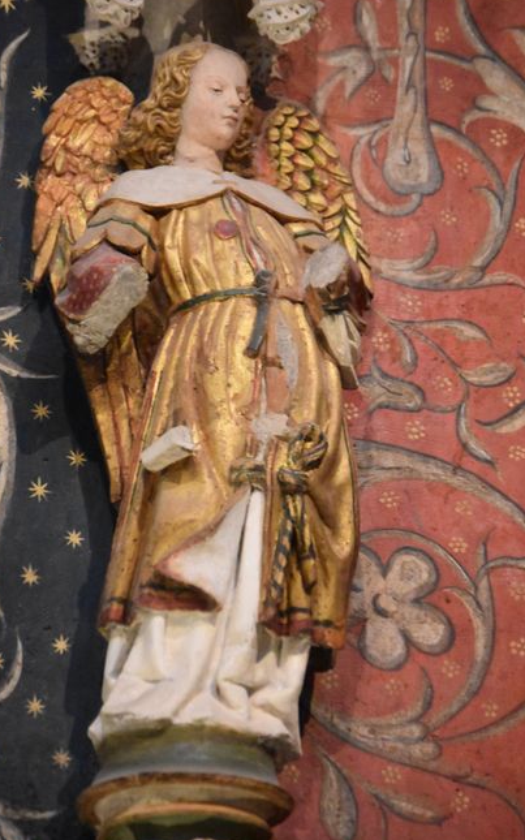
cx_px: 227
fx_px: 4259
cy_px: 417
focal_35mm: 186
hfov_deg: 7.1
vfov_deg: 11.3
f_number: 4.8
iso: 9000
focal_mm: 112
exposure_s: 1/125
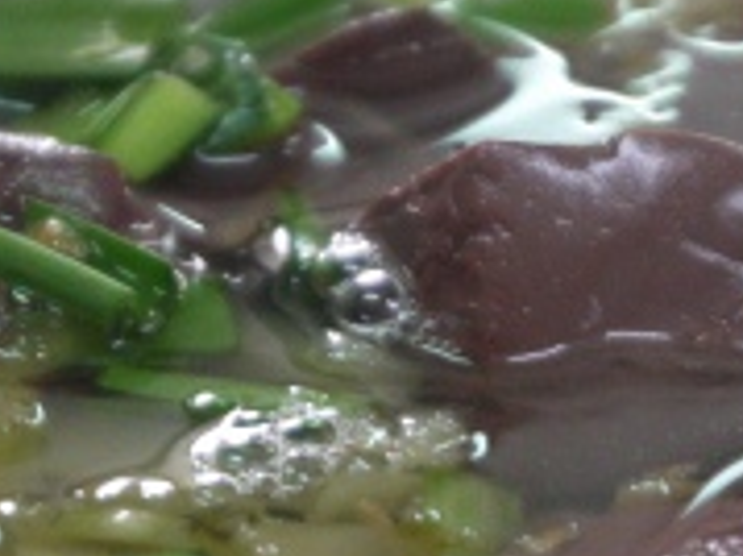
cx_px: 664
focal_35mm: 195
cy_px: 402
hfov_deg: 10.1
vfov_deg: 7.6
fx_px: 4183
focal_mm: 39
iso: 1600
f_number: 5.6
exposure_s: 1/60
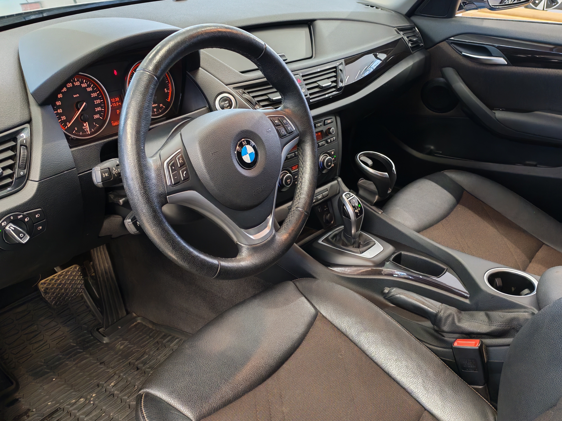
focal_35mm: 34
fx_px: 552
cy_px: 210
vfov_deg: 41.8
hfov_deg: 54.0
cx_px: 281
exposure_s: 1/50
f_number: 1.9
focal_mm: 6.12
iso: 1600
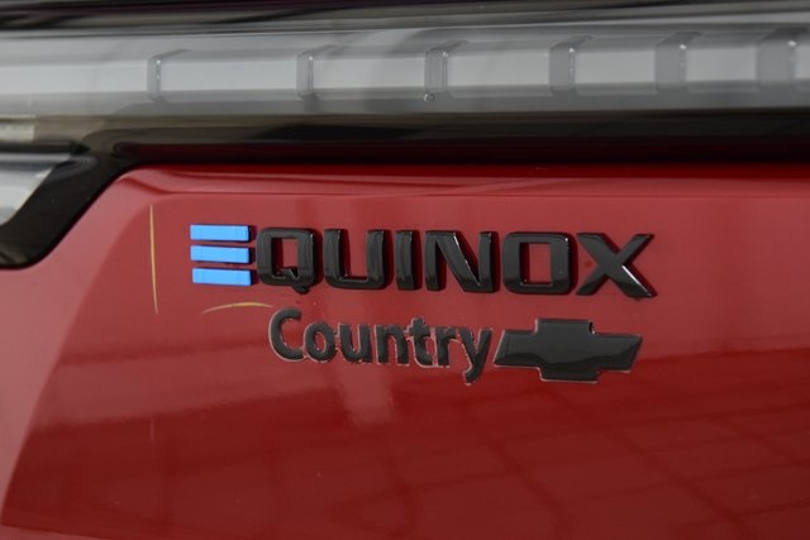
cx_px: 405
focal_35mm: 105
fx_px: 2363
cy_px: 270
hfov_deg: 19.5
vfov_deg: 13.0
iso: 1600
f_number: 4.5
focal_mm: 70
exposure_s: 1/30
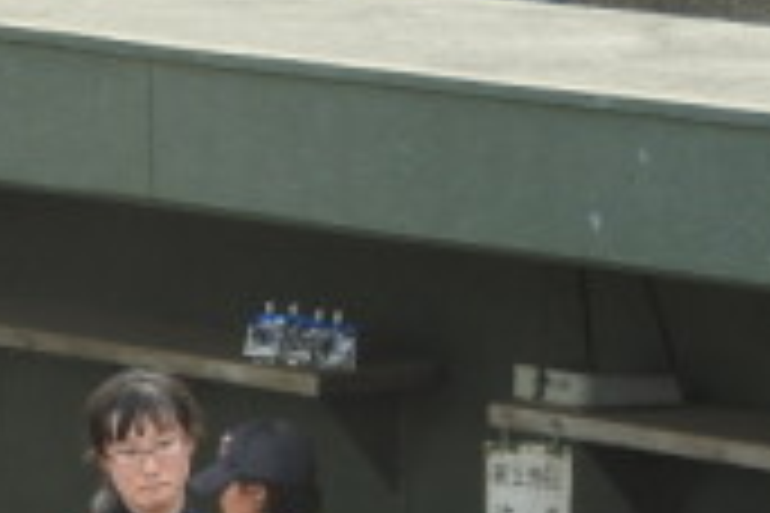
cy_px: 945
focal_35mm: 455
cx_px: -117
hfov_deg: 4.5
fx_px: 9731
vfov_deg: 3.0
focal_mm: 22.4
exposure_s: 1/160
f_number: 5
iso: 100
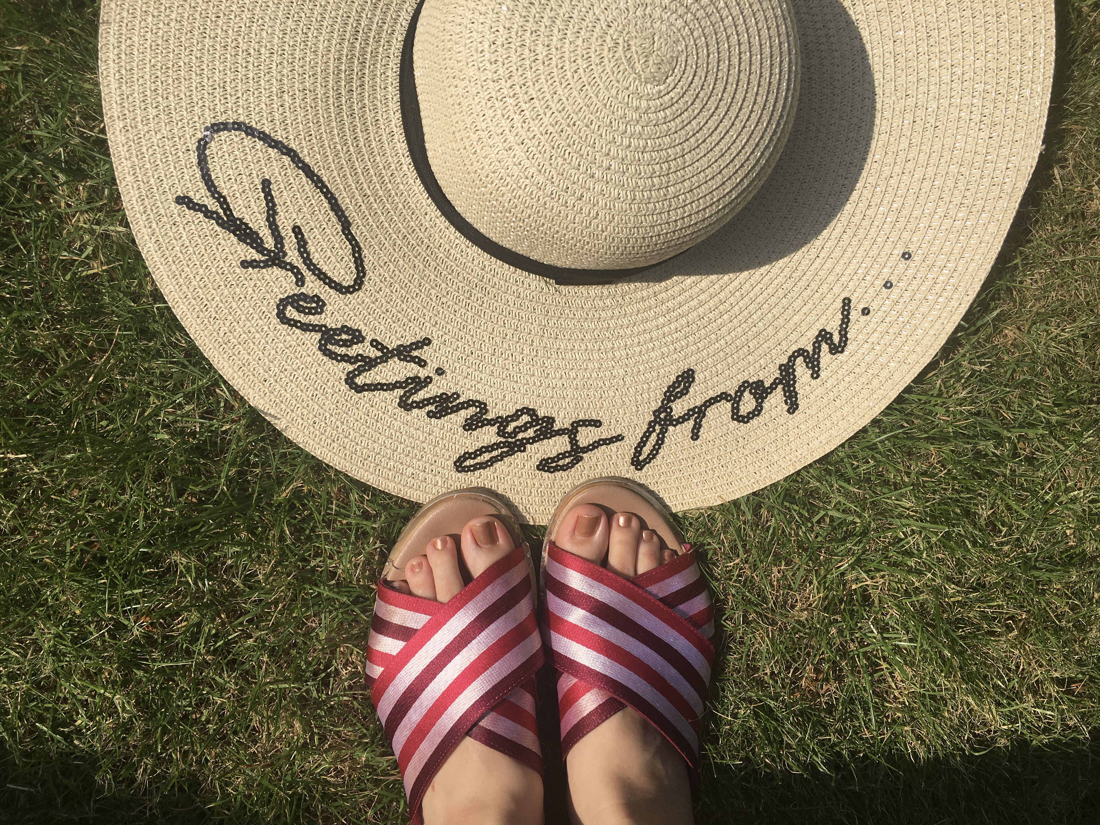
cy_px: 412
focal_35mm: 29
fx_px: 922
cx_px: 550
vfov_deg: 48.2
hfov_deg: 61.7
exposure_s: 1/2747
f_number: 2.2
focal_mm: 4.15
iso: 25
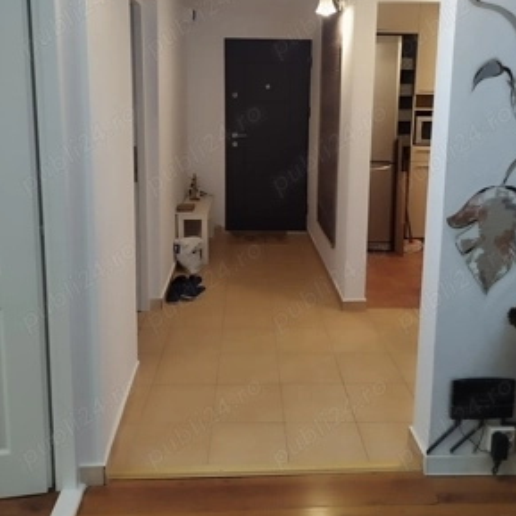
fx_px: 557
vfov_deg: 49.0
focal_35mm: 33
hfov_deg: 49.7
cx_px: 266
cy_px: 179
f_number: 1.79
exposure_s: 1/50
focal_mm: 4.7
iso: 109
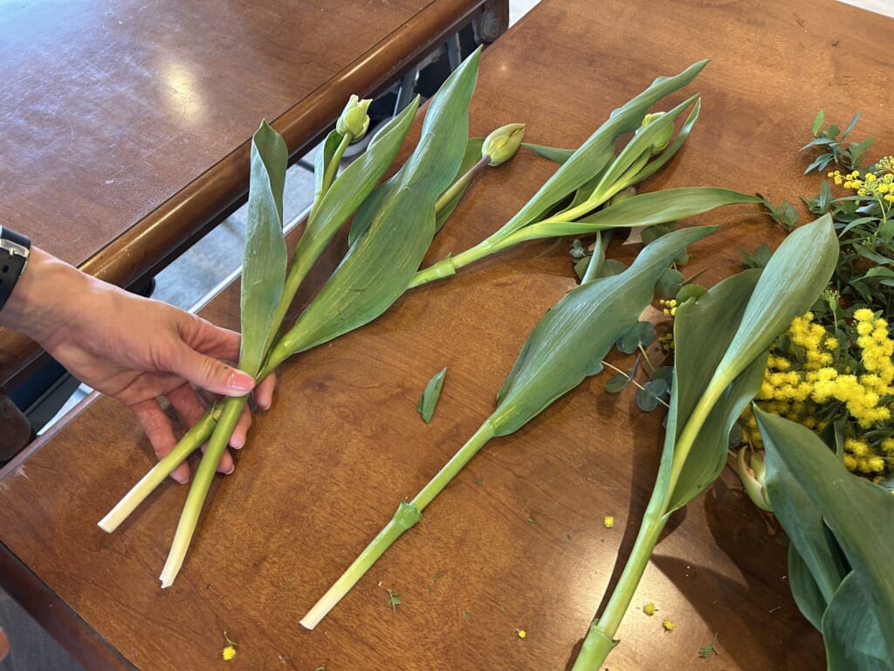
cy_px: 336
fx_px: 671
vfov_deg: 53.1
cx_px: 447
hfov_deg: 67.3
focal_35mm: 26
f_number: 1.5
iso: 160
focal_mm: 5.7
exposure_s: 1/60
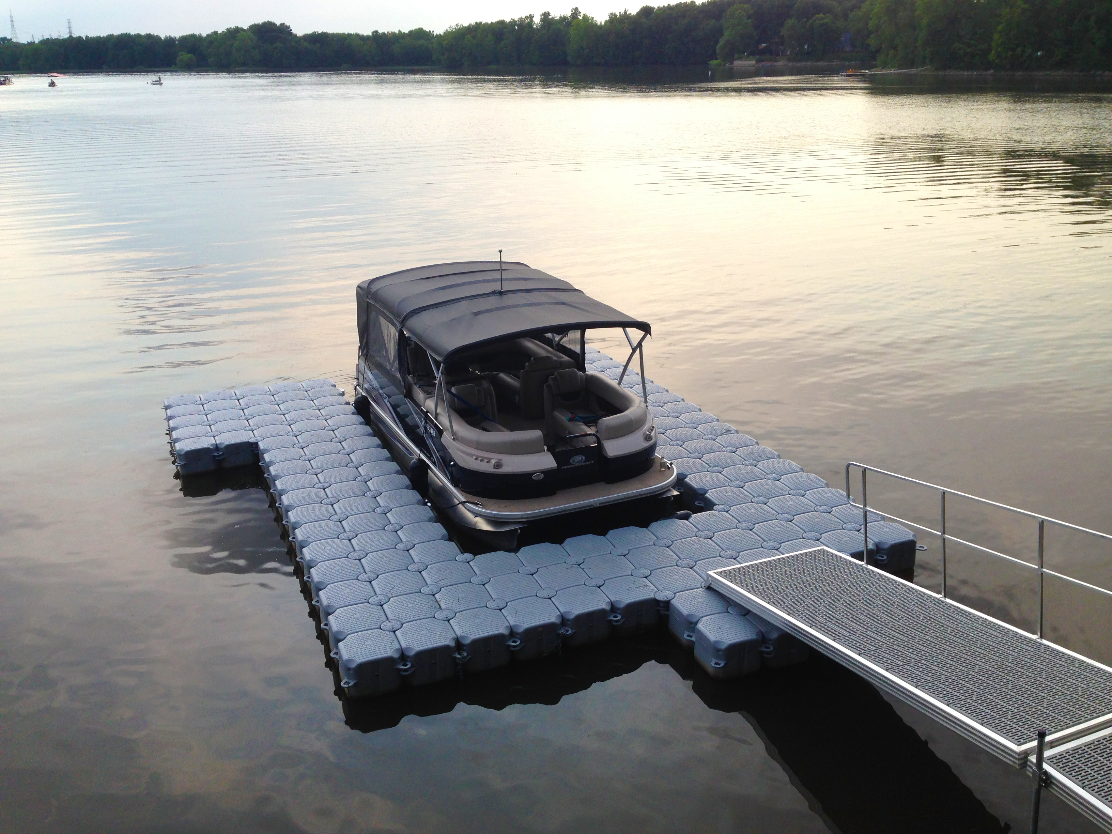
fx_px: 1060
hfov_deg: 55.4
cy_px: 417
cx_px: 556
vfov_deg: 42.9
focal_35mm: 33
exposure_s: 1/1085
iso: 50
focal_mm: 4.12
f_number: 2.4
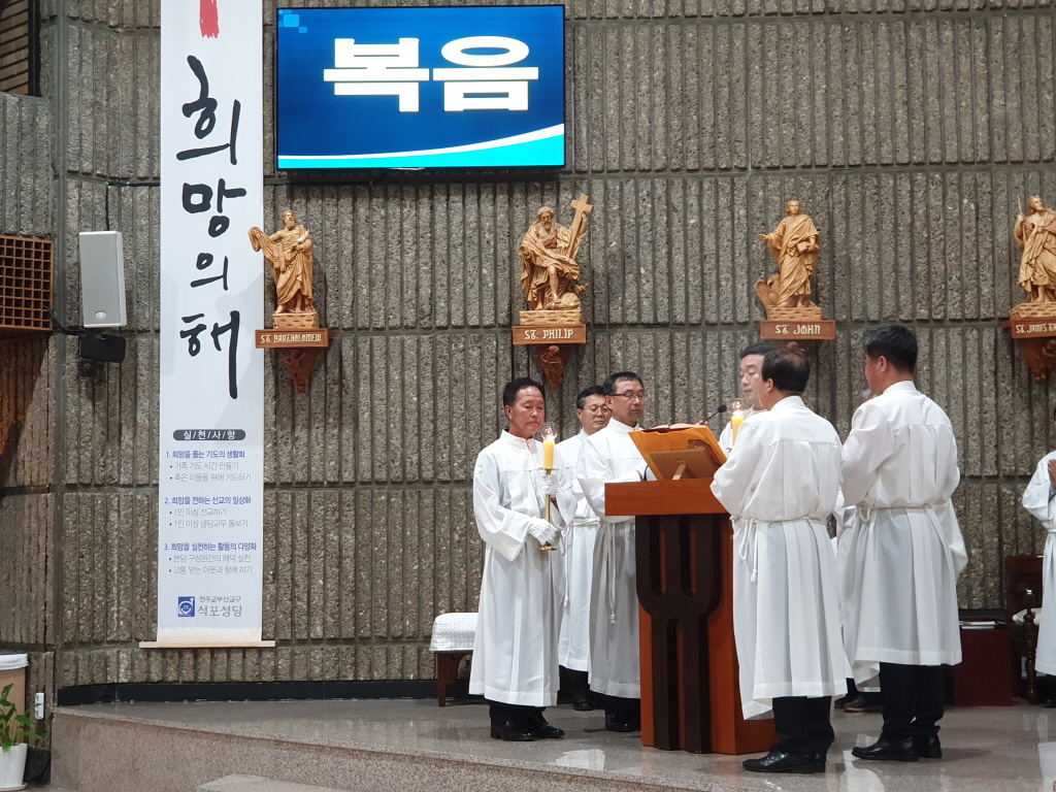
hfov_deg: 36.8
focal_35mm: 52
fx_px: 1586
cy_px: 396
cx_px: 528
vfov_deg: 28.0
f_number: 2.4
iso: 200
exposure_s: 1/24
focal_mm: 6
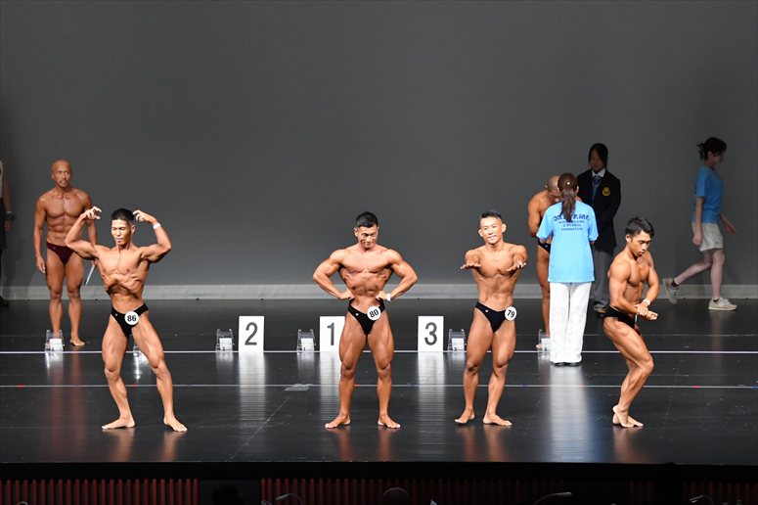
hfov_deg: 12.2
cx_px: 379
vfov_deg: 8.2
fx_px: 3536
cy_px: 252
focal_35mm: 168
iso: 5000
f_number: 5.6
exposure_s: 1/400
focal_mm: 112
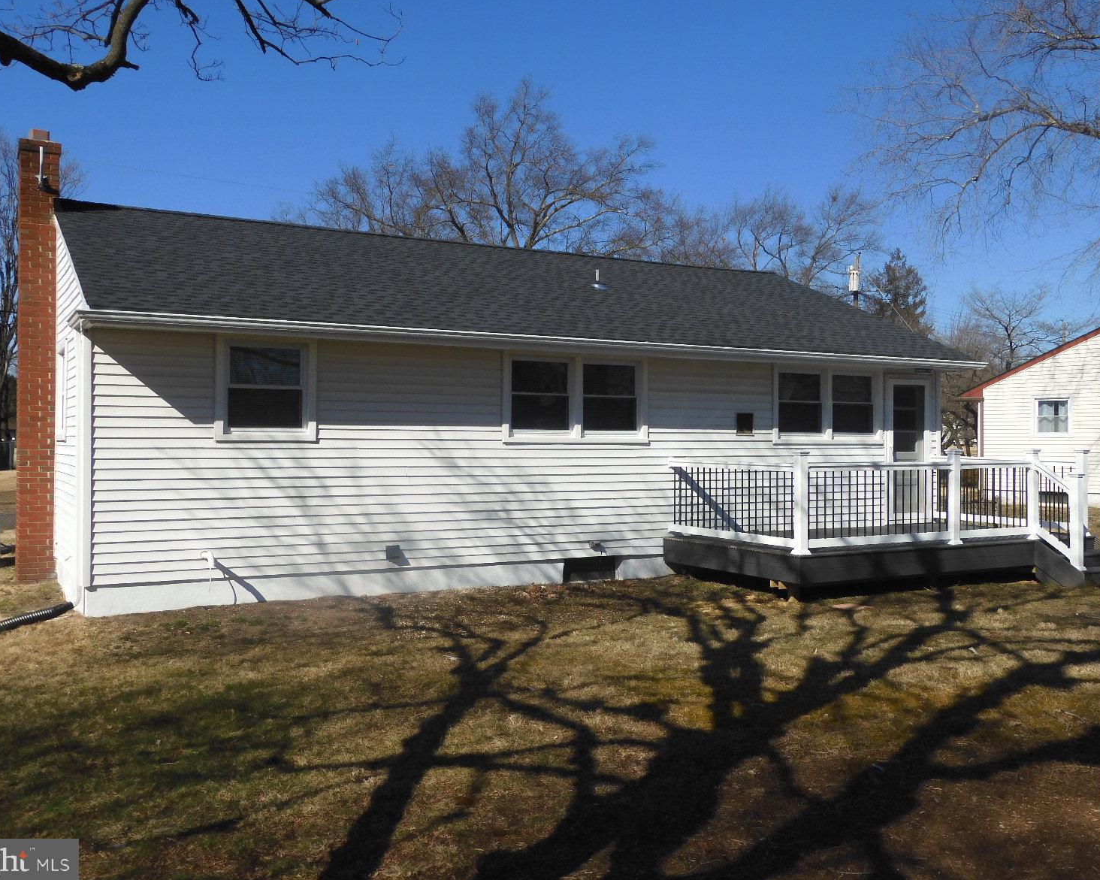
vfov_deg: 45.8
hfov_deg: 55.7
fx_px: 1042
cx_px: 533
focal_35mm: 32
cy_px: 436
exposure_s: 1/1600
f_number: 3.5
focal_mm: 5.4
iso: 100
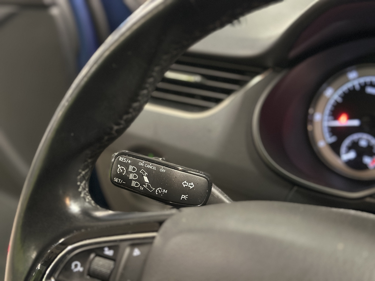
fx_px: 520
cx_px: 188
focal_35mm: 48
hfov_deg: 39.7
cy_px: 140
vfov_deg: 30.3
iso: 640
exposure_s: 1/27
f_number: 1.78
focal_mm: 6.86
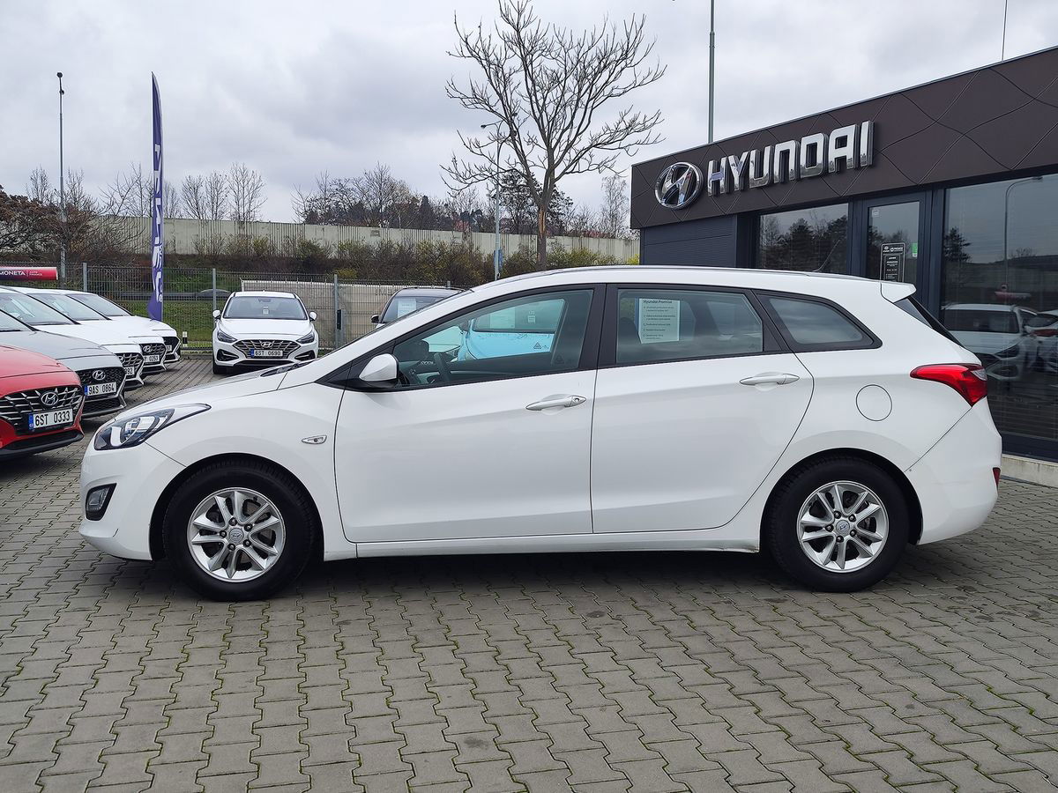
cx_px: 529
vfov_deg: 58.9
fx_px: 703
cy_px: 396
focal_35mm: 23
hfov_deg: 73.9
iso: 50
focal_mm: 7.01
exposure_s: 1/193
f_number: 1.69
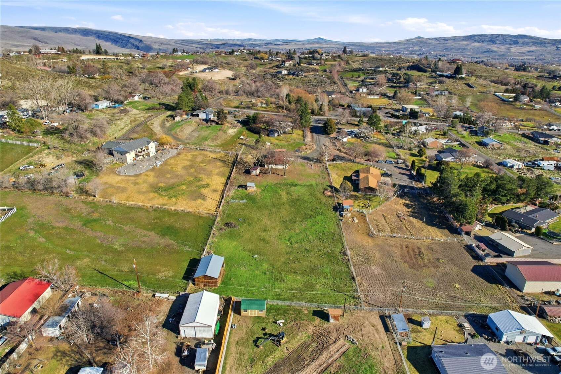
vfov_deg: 57.2
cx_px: 280
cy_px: 187
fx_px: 343
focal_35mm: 22
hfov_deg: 78.6
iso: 200
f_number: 2.8
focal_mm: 8.4
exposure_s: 1/400
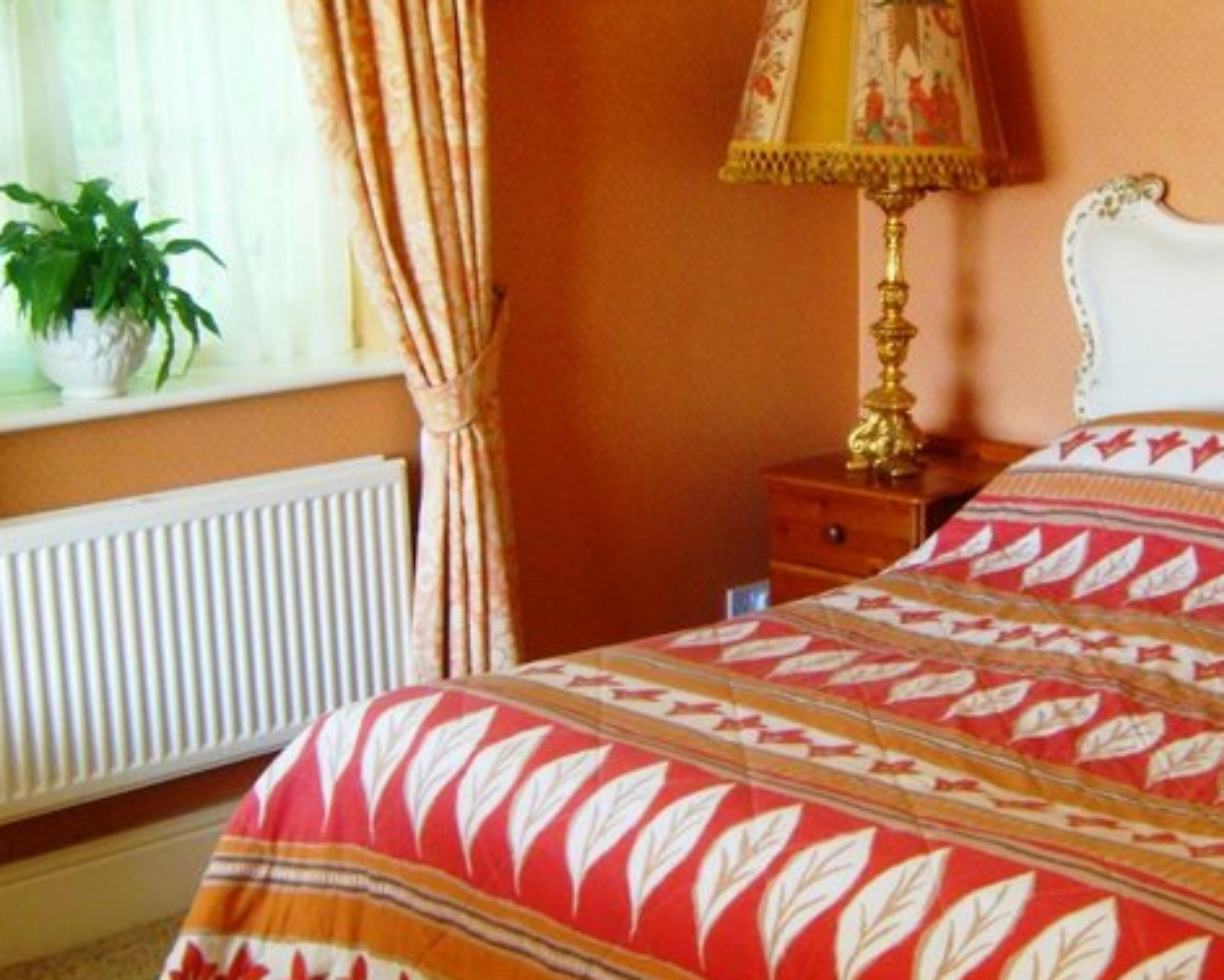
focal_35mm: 58
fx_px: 2102
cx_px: 772
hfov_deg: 32.3
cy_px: 442
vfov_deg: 26.2
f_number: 2.8
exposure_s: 1/30
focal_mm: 7.4
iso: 194
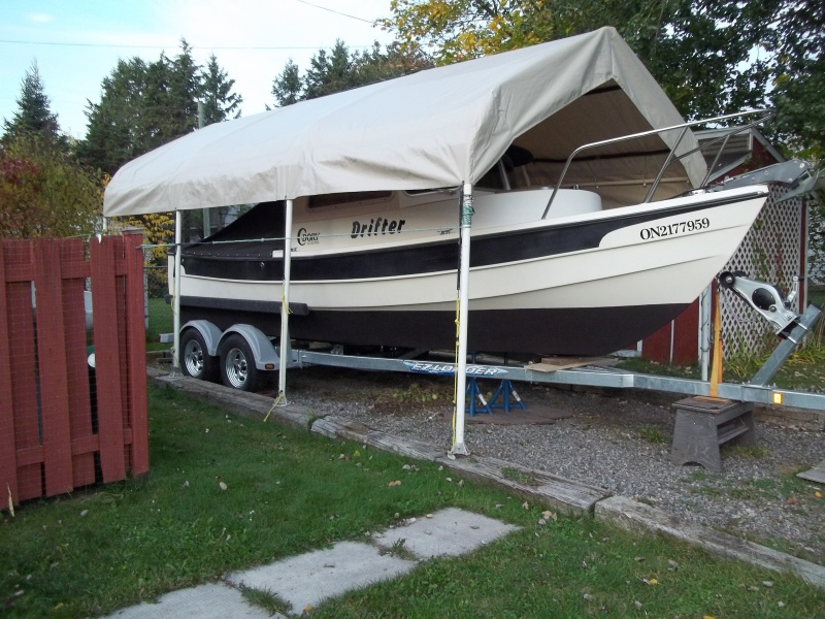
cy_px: 310
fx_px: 763
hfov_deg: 56.8
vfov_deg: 44.2
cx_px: 412
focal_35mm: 32
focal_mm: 5.7
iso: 160
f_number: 2.9
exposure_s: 1/60
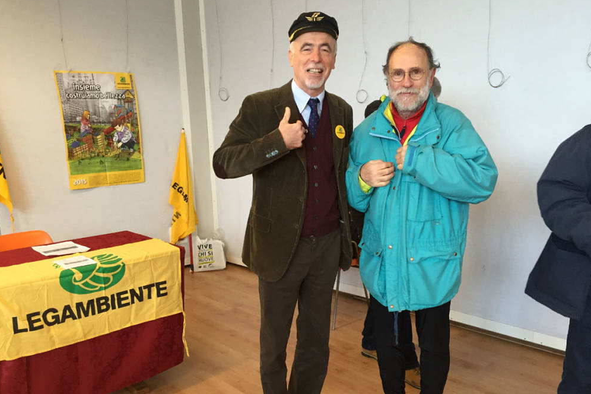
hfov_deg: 60.3
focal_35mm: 31
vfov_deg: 42.2
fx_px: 509
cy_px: 224
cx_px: 301
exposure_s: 1/33
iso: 64
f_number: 2.2
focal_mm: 4.15
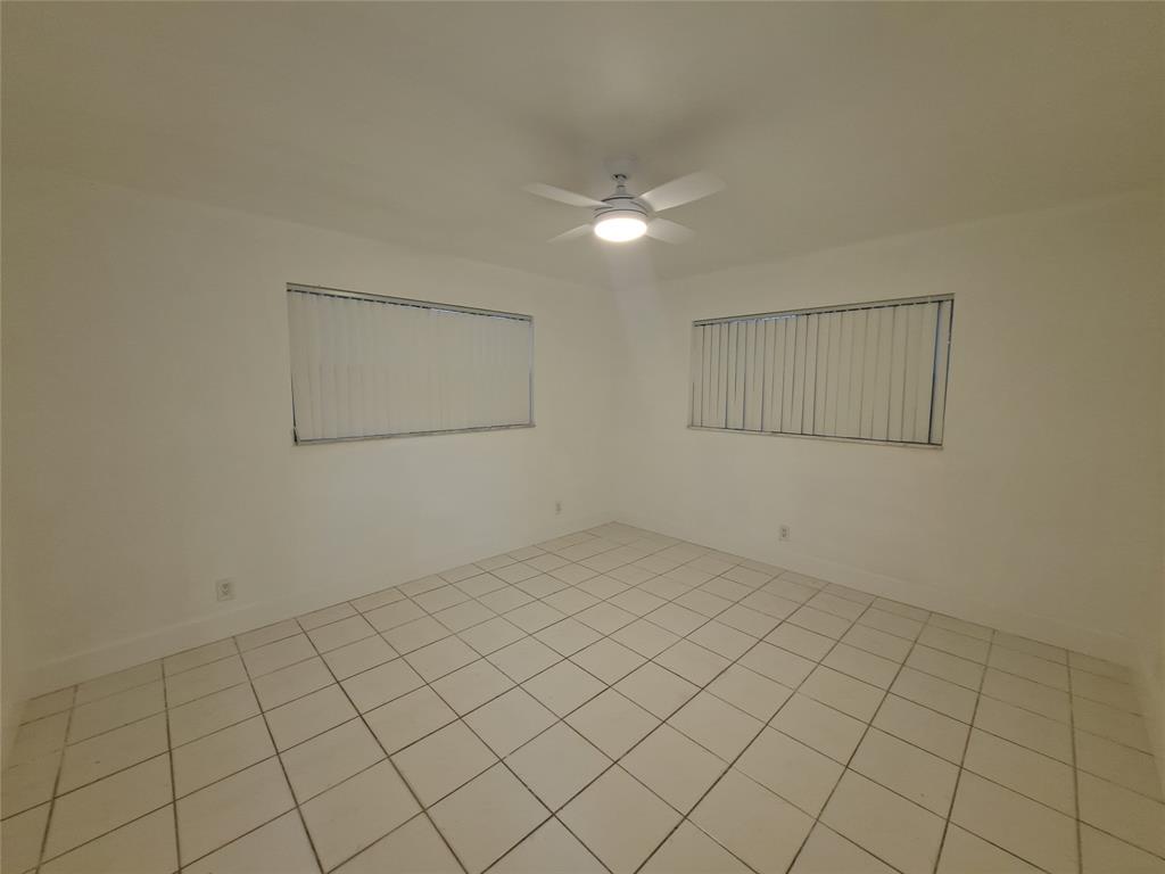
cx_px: 582
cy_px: 437
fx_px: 438
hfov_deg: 106.2
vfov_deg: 89.9
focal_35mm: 13
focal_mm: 1.74
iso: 250
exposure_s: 1/50
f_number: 2.2
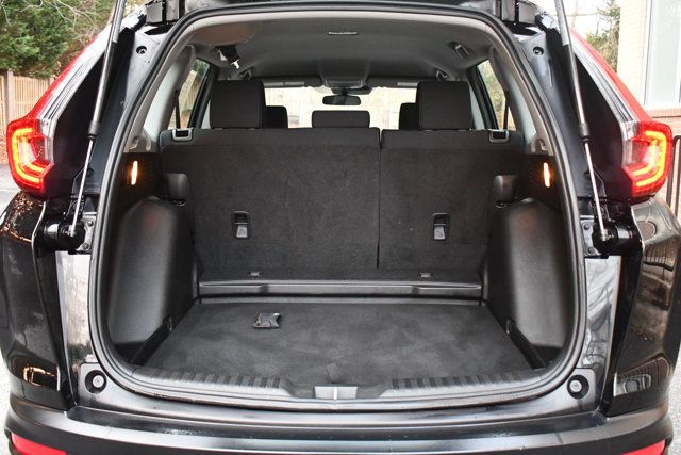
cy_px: 228
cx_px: 340
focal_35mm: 34
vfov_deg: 38.9
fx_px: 643
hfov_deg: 55.8
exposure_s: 1/60
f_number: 3.8
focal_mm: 23
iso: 5000
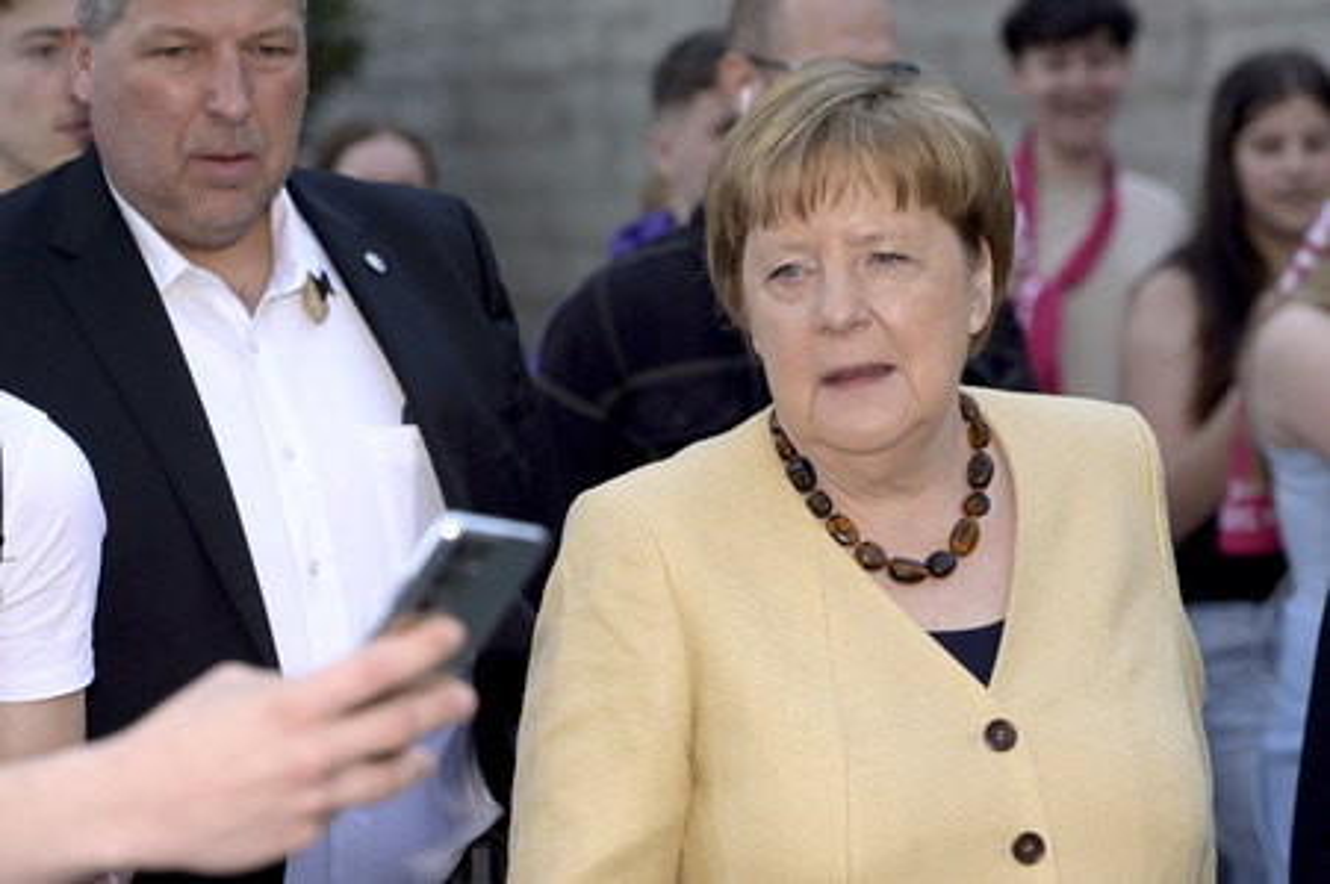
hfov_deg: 18.3
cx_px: 665
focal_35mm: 112
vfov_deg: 12.2
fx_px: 4135
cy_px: 442
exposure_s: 1/2500
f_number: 4.5
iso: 800
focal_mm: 112
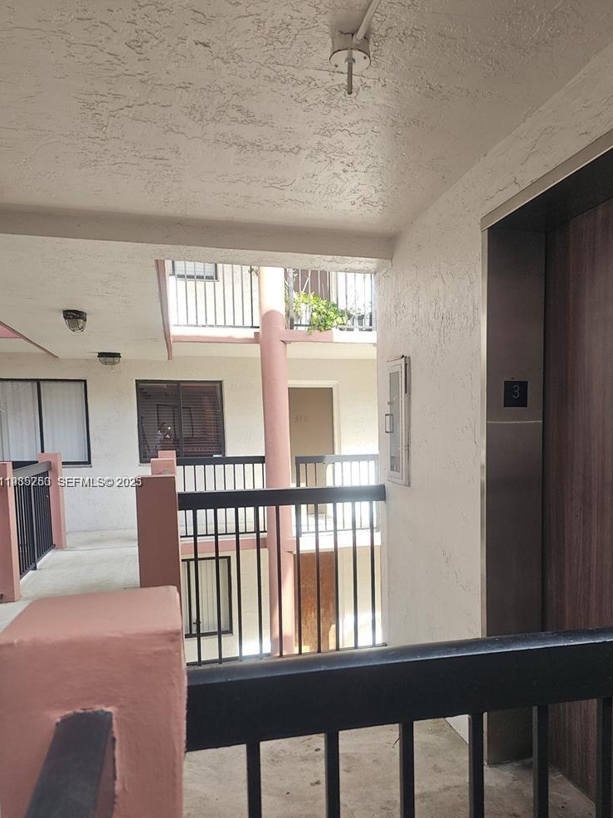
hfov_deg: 49.5
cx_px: 362
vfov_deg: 63.0
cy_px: 483
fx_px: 661
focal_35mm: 28
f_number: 1.7
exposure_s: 1/120
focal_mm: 6.3
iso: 20
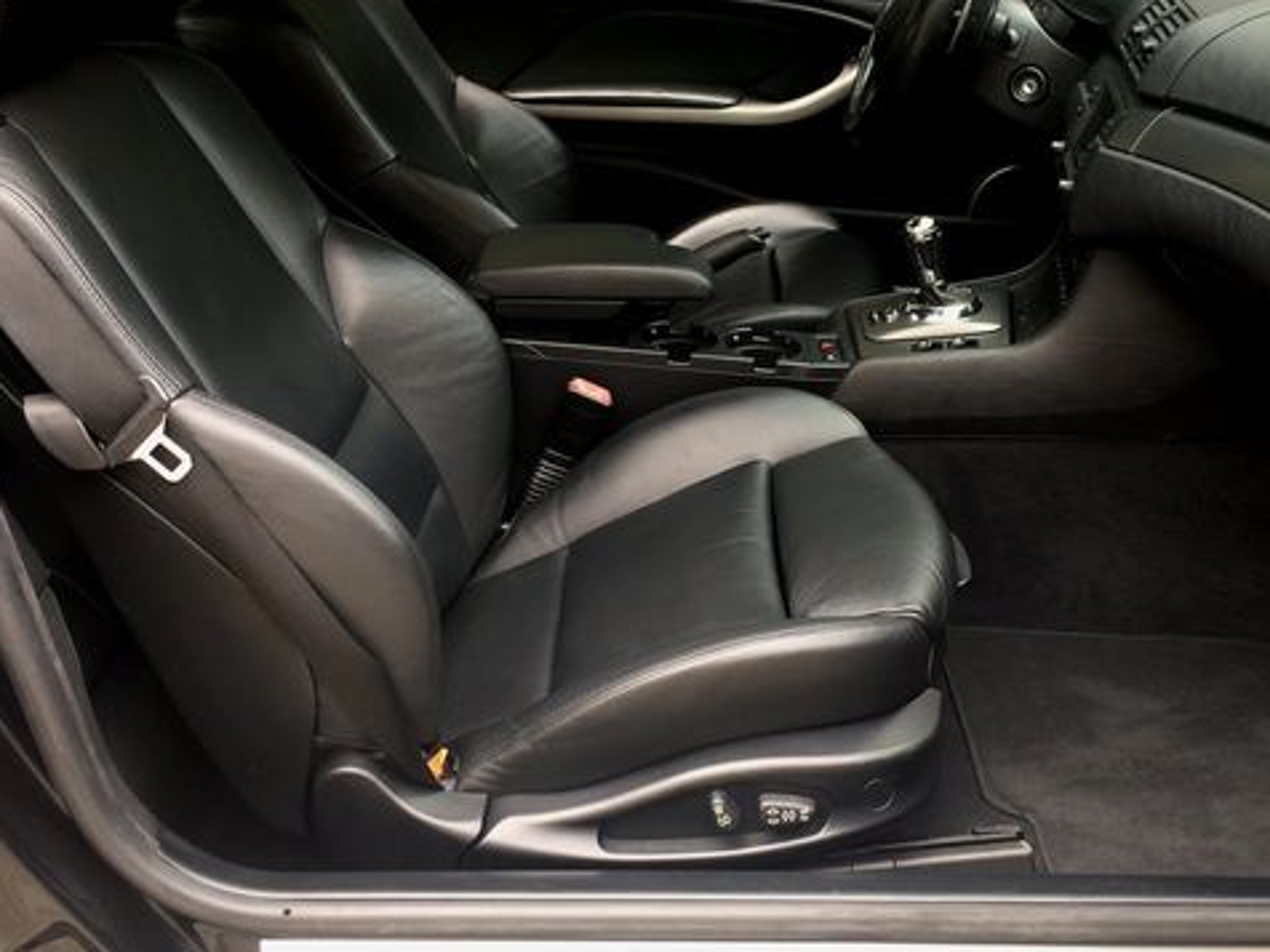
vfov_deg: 36.8
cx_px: 715
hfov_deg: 47.8
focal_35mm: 39
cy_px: 429
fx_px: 1431
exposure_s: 1/60
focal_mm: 4.15
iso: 25
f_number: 2.2
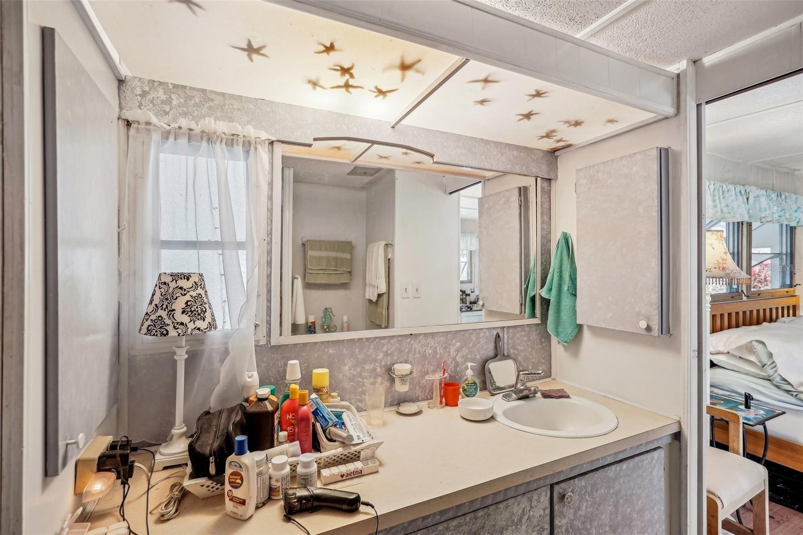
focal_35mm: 16
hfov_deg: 96.7
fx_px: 357
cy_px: 268
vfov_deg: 73.7
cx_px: 402
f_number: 4
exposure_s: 1/50
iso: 400
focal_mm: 16
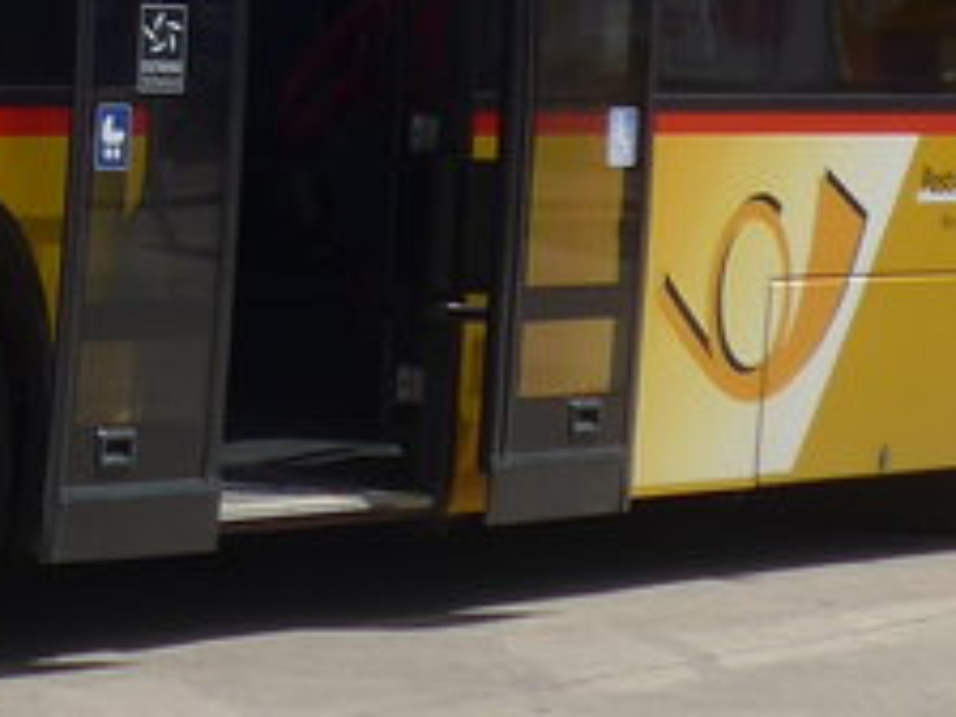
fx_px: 7236
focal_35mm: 262
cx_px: -713
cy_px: -708
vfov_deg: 5.6
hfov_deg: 7.4
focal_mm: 10.1
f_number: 3.2
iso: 80
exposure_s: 1/2000
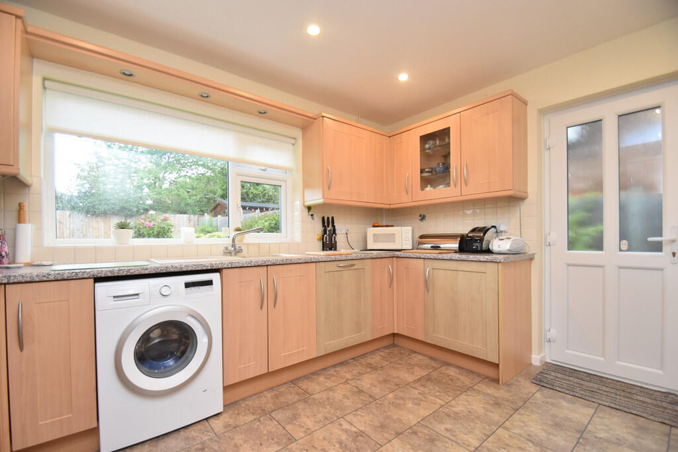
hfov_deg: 100.4
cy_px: 226
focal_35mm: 15
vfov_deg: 77.3
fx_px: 283
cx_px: 339
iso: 800
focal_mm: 10
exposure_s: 1/125
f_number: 4
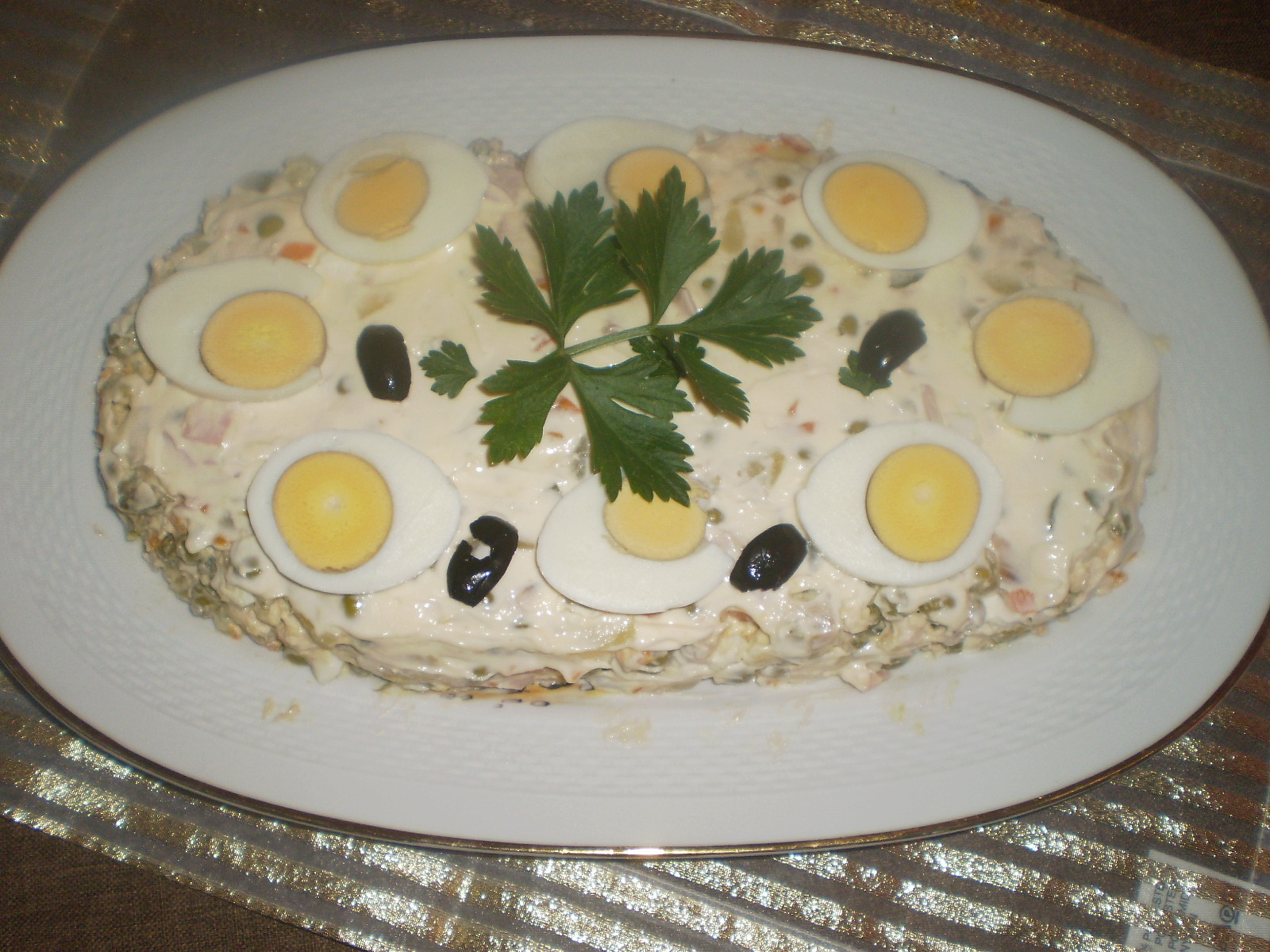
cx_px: 635
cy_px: 476
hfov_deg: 51.4
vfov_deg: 39.7
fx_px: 1321
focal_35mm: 36
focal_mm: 6.3
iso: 125
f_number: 3.1
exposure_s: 1/30
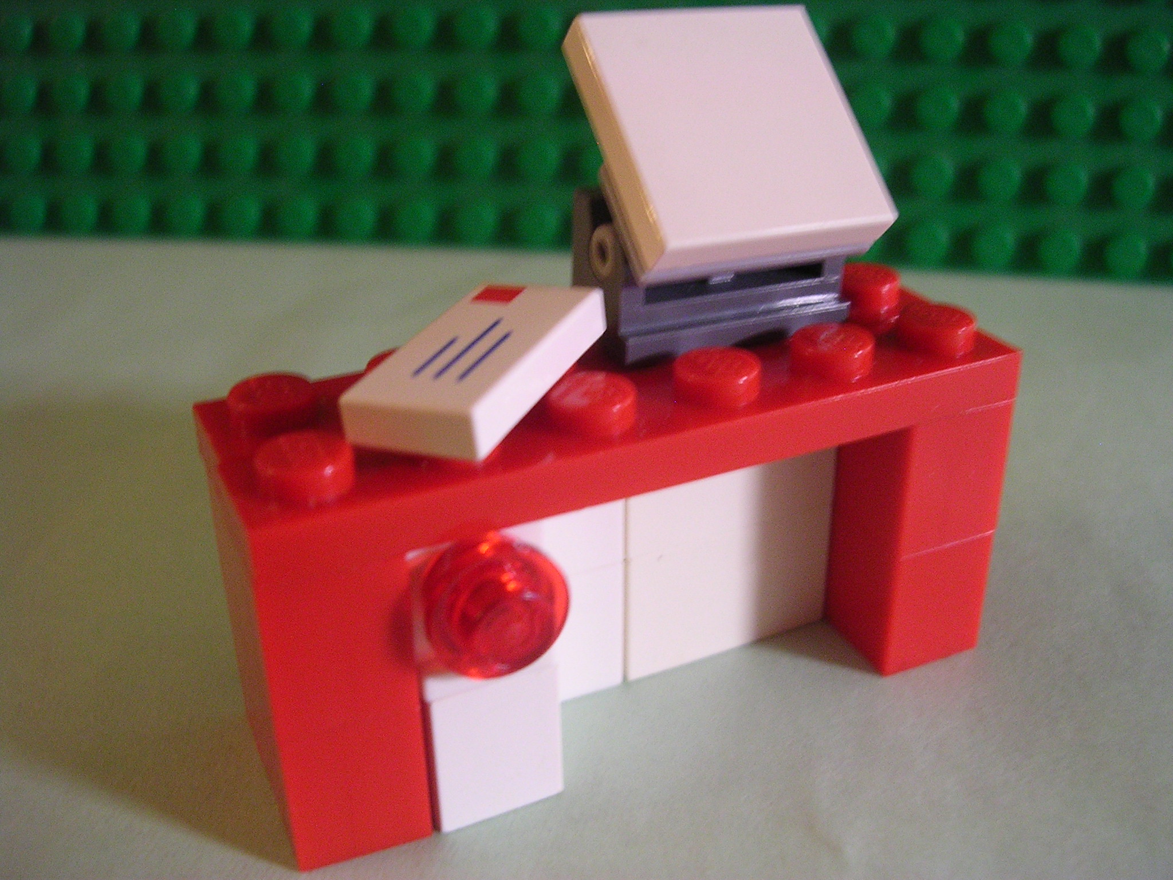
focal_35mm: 38
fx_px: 1288
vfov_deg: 37.7
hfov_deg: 49.0
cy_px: 440
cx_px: 586
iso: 233
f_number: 2.8
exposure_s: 1/3.6
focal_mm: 5.8
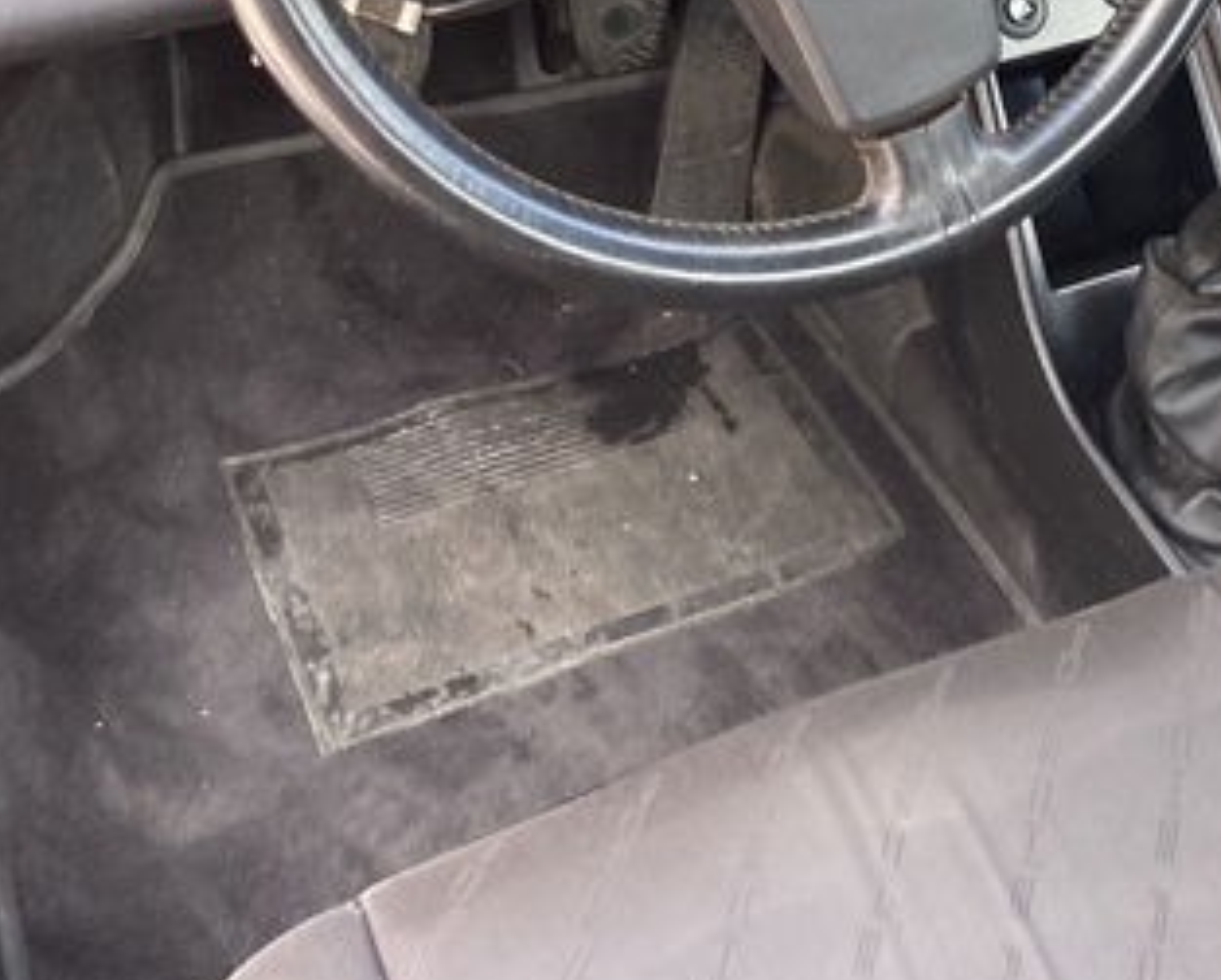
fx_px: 2423
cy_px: -86
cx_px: 1092
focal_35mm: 67
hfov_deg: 27.3
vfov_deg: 21.7
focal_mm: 3.99
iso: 50
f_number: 1.8
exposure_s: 1/121
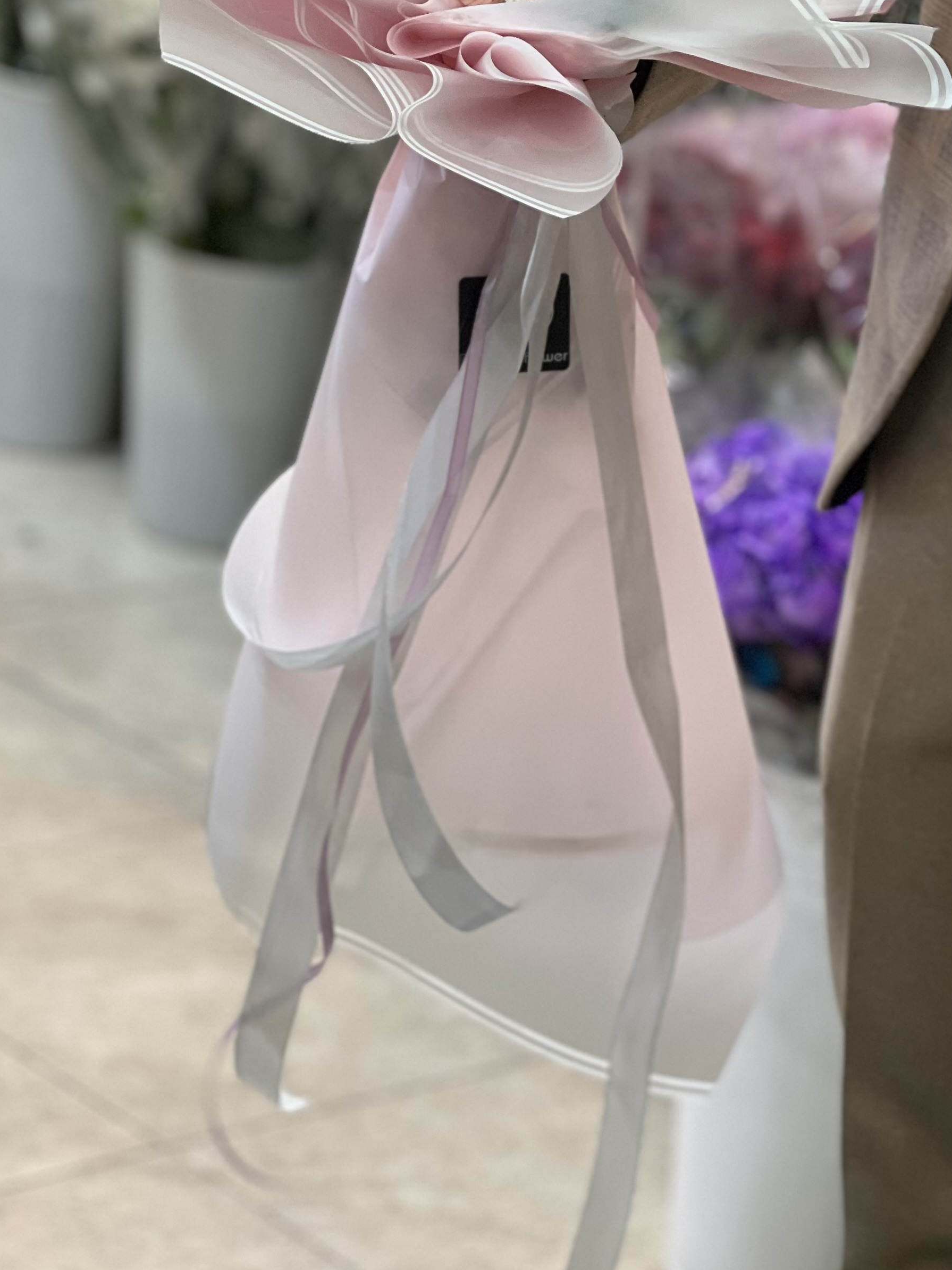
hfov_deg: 11.4
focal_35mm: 130
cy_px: 296
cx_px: 521
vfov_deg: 15.1
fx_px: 4767
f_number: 2.8
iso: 200
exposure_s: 1/33
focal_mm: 9
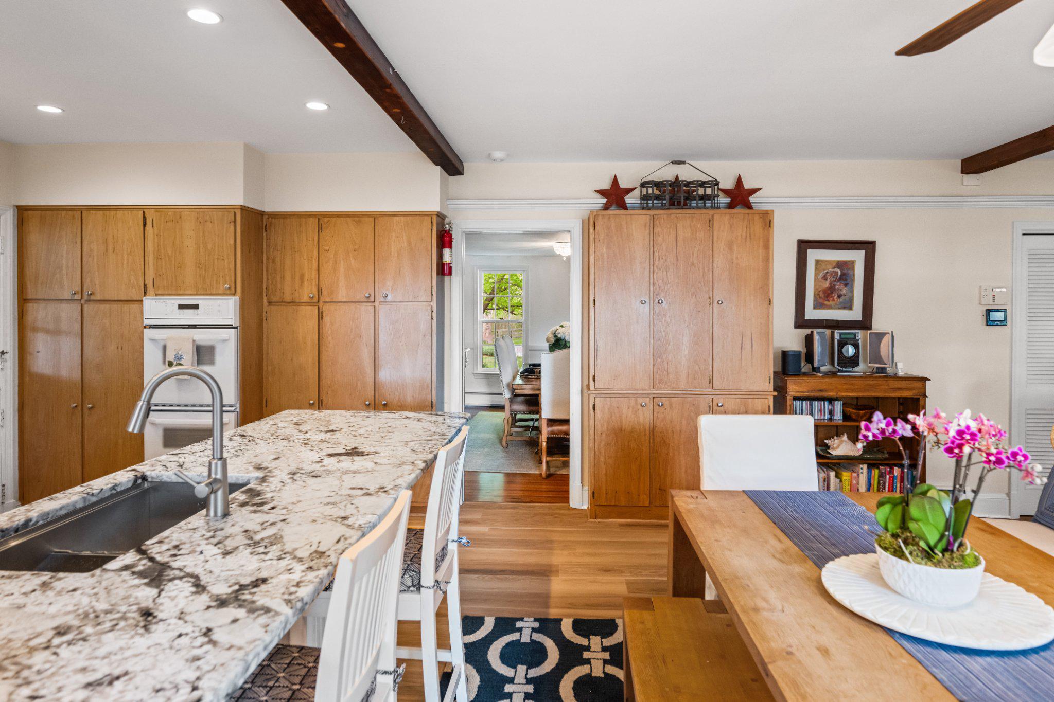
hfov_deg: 84.0
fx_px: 585
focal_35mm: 20
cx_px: 527
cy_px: 351
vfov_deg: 61.9
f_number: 4
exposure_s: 1/25
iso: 2000
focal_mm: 20
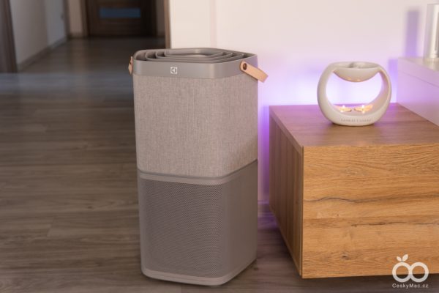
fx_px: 549
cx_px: 220
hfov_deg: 43.6
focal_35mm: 45
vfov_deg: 29.9
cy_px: 146
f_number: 3.2
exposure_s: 1/50
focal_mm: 30
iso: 160
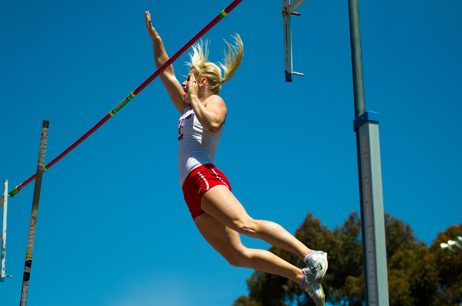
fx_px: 1345
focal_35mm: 105
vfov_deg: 13.0
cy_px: 153
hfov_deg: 19.5
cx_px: 231
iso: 400
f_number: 4
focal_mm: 70
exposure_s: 1/5000
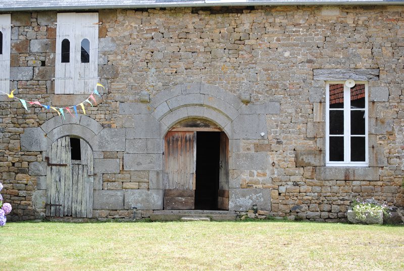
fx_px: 927
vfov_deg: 16.6
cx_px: 202
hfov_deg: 24.6
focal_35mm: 82
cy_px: 136
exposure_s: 1/160
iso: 100
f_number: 6.3
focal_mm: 55
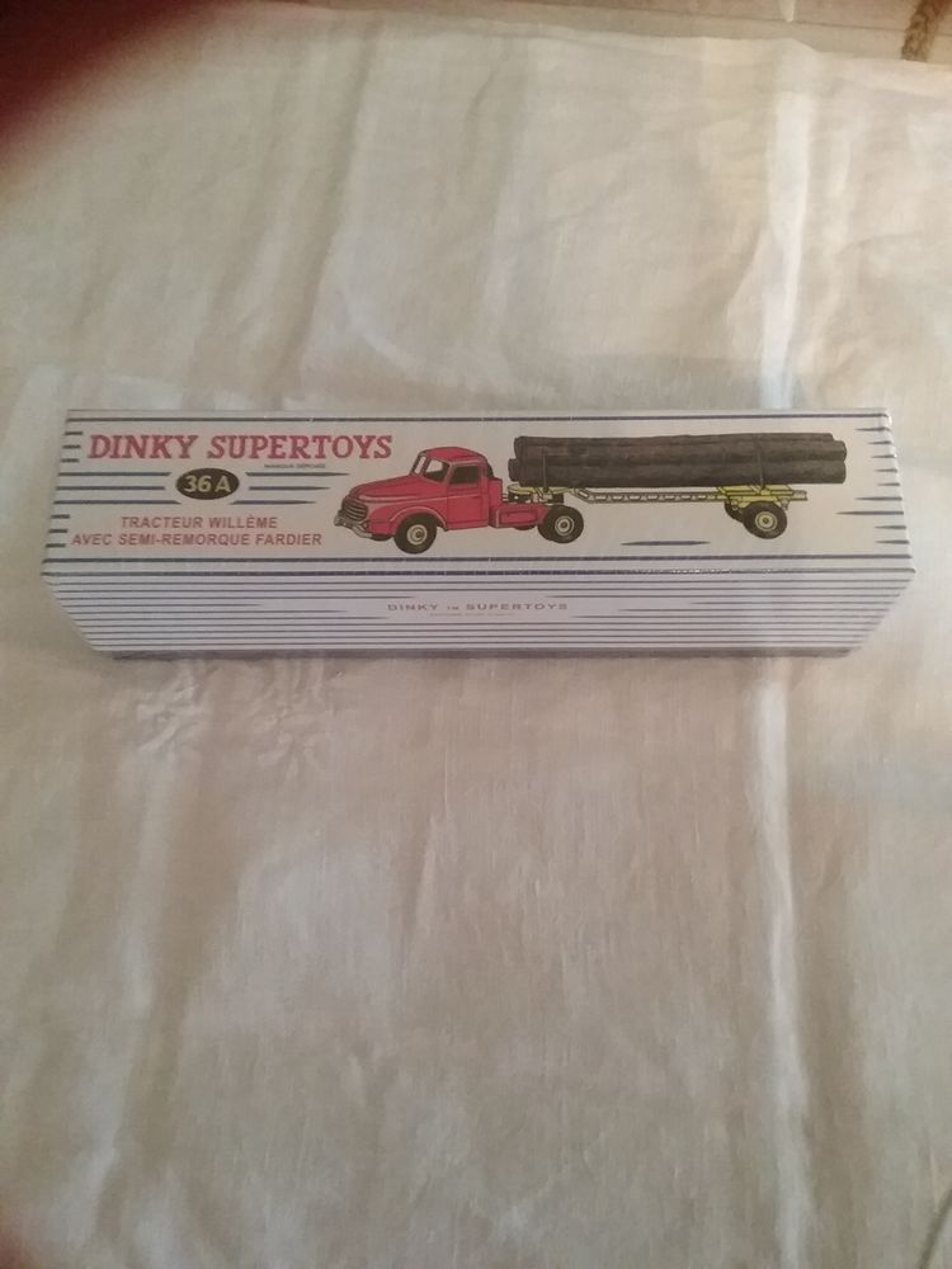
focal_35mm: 31
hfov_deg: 45.4
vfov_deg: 58.4
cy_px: 634
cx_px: 476
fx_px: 1137
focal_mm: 3.3
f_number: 2.2
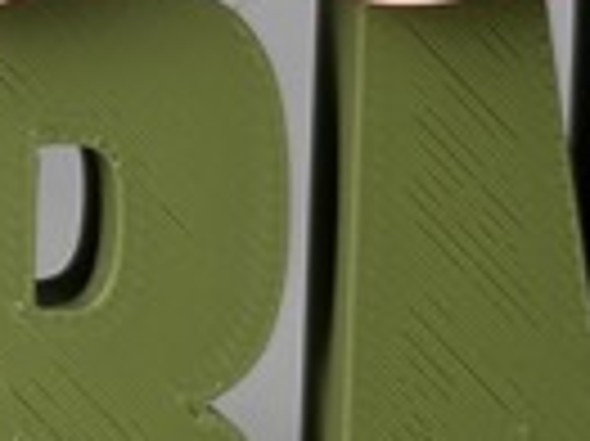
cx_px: -635
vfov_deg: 5.0
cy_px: 72
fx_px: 5006
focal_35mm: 294
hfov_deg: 6.5
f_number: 1.78
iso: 64
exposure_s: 1/634
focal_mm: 6.86
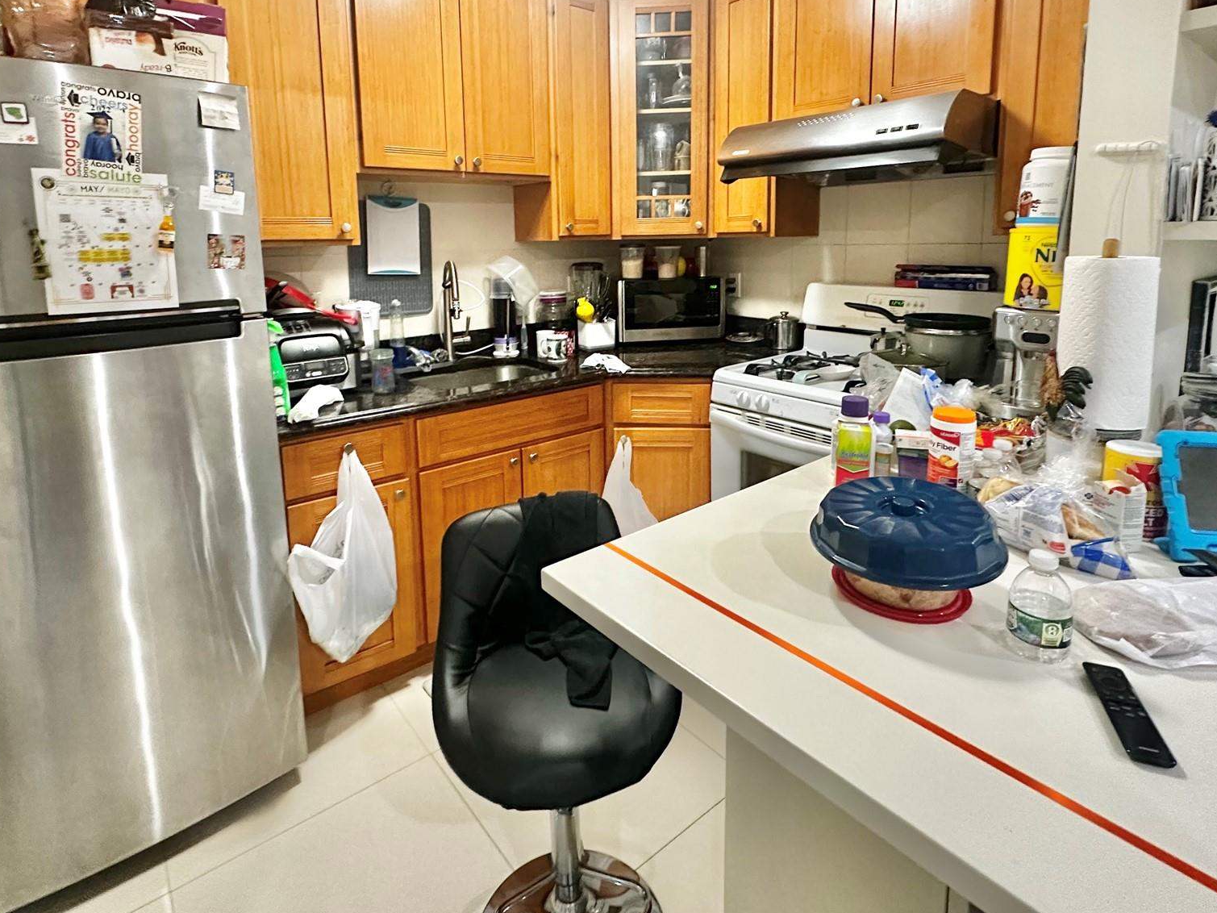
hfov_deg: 84.6
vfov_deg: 67.3
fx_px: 668
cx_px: 597
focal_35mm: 19
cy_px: 325
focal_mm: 2.22
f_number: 2.2
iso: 640
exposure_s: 1/60
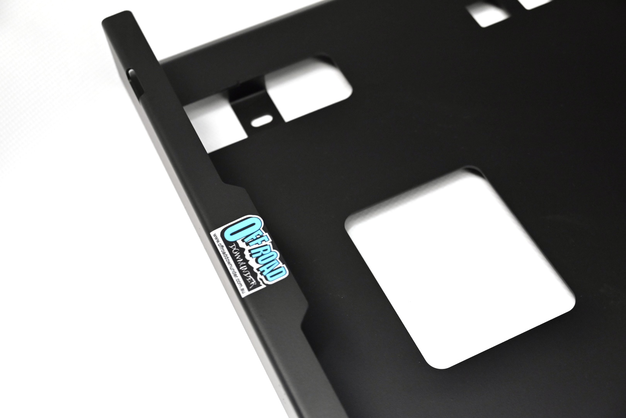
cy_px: 209
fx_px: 956
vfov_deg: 24.6
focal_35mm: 55
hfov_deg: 36.2
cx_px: 313
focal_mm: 55
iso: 3200
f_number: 5.6
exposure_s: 1/200
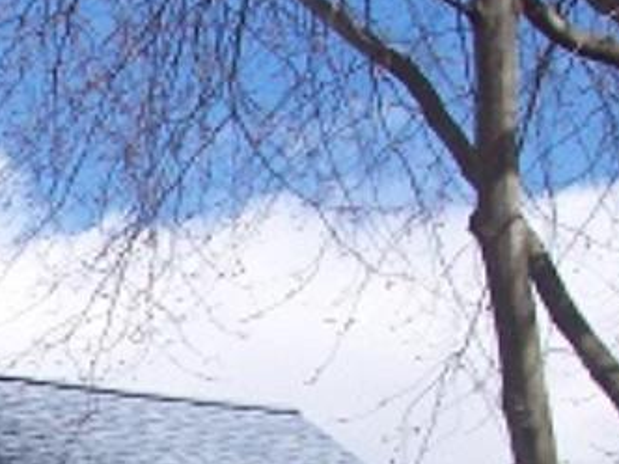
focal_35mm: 165
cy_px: 820
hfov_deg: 10.9
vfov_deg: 8.7
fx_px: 2951
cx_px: -636
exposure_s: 1/500
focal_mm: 8
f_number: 4.8
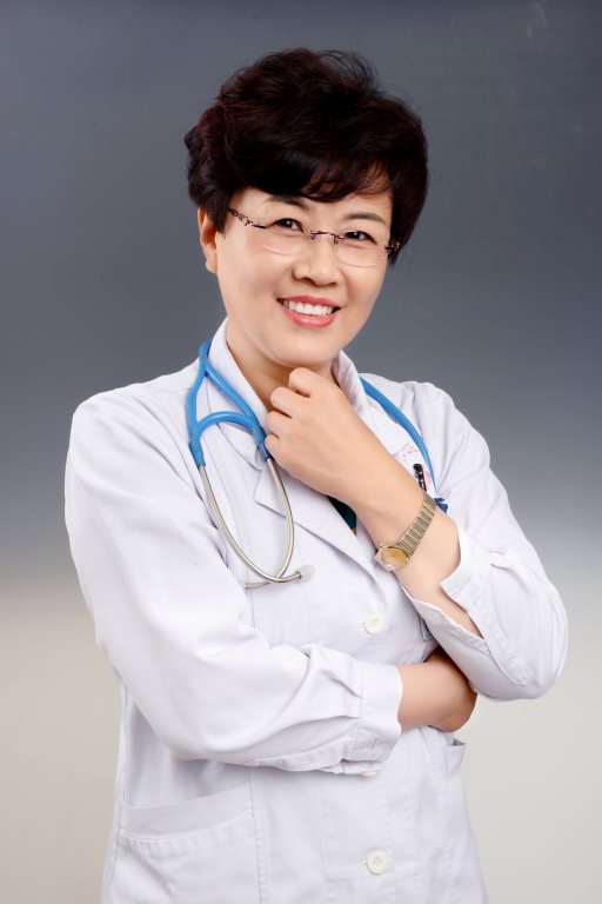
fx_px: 1254
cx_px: 301
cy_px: 452
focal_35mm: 50
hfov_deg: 27.0
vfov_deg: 39.6
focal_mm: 50
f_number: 10
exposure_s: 1/160
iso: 100
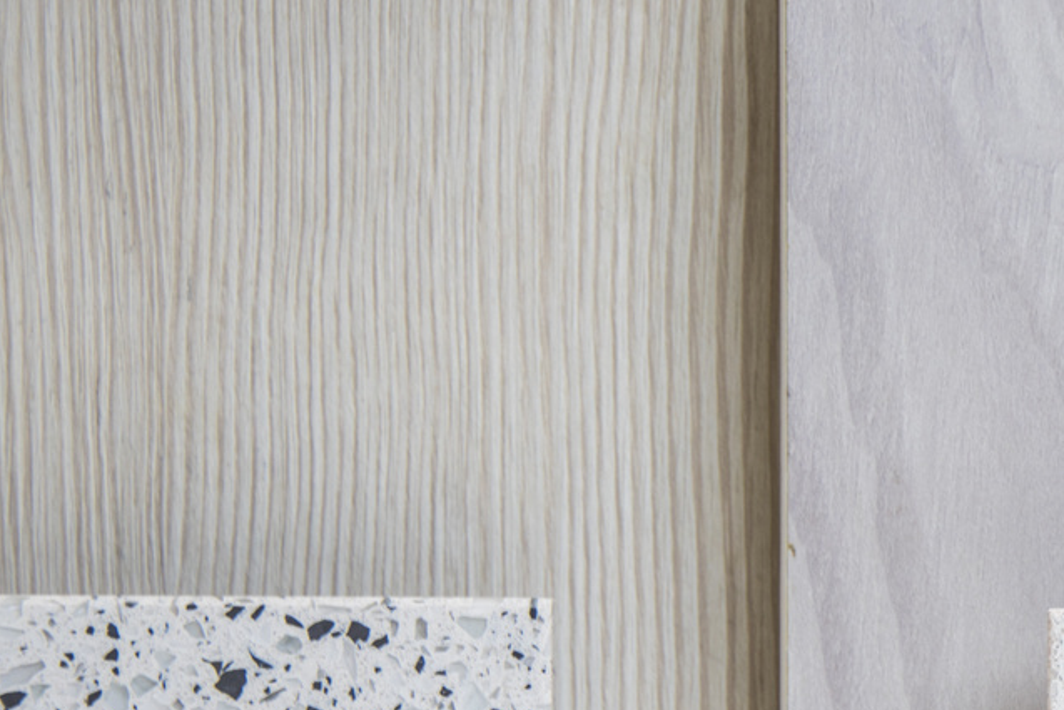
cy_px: 631
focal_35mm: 424
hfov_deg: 4.8
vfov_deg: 3.2
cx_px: 1411
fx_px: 12534
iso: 64
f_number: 5.6
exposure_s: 1/25
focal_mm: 135
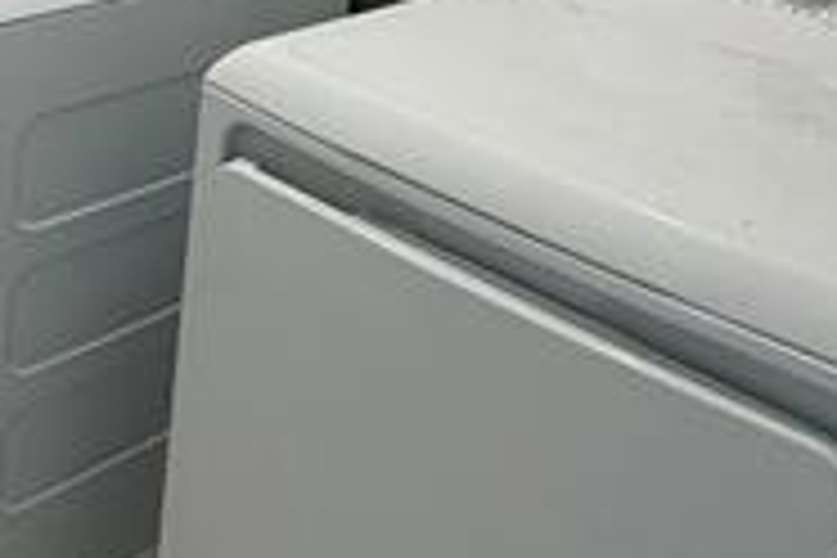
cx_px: 72
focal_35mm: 60
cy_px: -68
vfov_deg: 21.4
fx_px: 1395
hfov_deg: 31.7
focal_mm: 2.22
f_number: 2.2
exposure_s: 1/120
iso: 160
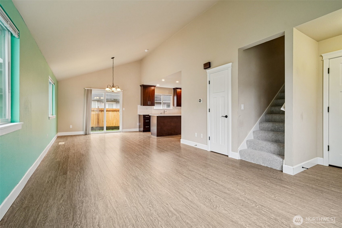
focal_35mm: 16
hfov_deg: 96.7
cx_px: 171
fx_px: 152
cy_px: 114
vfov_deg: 73.7
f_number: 8
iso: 1600
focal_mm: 16
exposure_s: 1/25
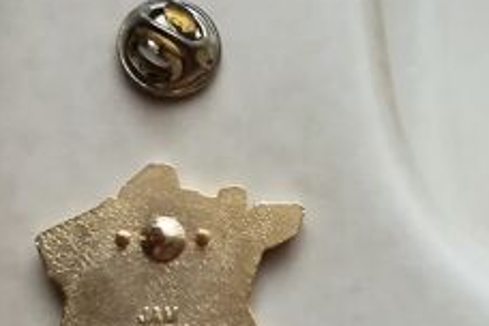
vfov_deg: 22.5
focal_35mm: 59
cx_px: 337
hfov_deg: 33.6
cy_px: 285
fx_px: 801
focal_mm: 2.25
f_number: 2.4
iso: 160
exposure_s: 1/50
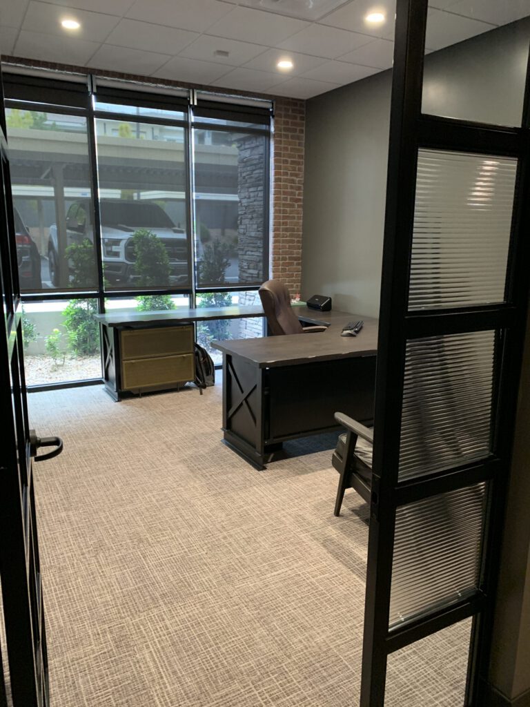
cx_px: 265
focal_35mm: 26
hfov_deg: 53.1
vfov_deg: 67.3
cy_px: 354
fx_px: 531
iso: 400
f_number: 1.8
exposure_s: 1/51
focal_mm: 4.25
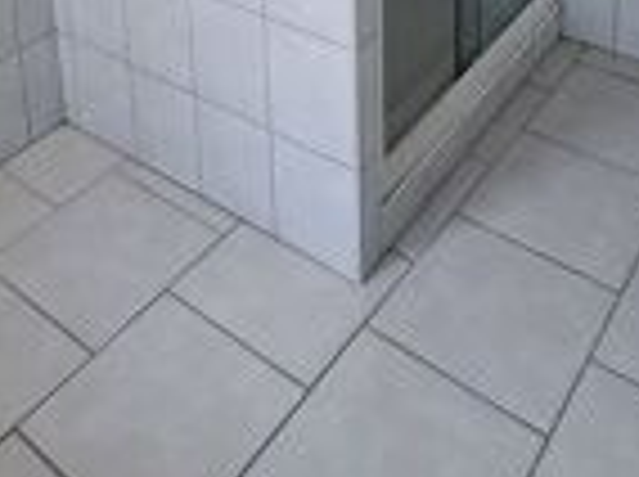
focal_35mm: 44
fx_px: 811
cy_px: -279
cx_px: 274
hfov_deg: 42.9
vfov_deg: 24.0
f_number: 2.2
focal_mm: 2.2
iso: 400
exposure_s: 1/60
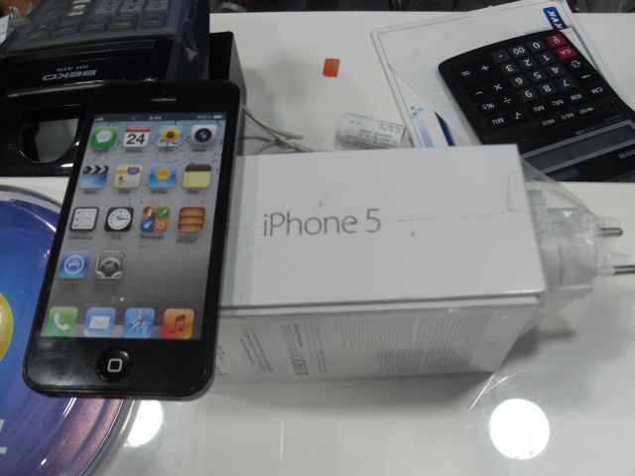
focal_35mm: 34
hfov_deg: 54.0
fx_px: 624
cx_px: 318
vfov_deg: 41.8
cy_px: 238
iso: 100
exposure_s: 1/45
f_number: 2.8
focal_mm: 6
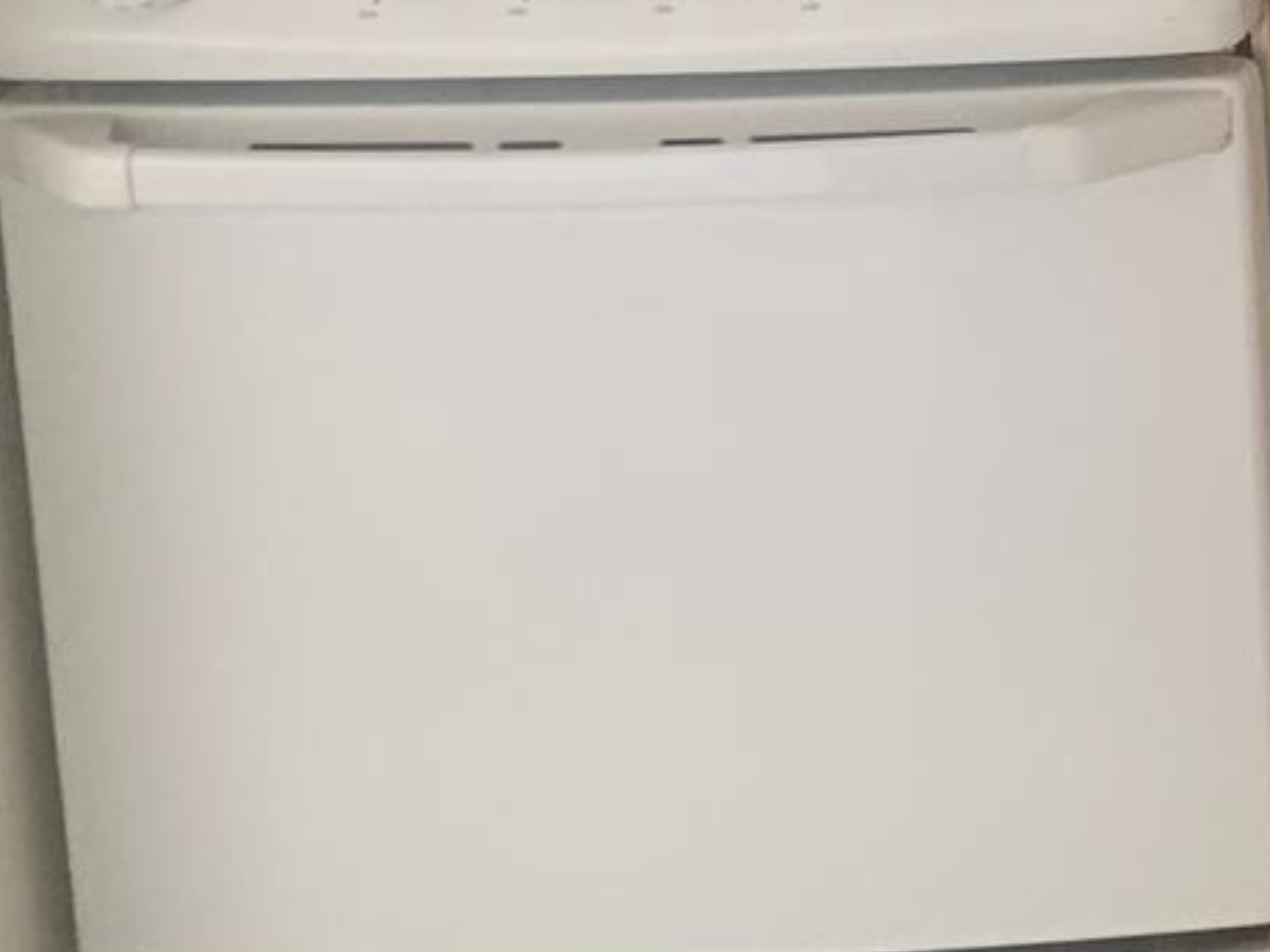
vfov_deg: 12.1
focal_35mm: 116
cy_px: -529
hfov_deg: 13.9
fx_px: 4255
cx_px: 2659
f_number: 1.8
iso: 125
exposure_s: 1/60
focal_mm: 4.25
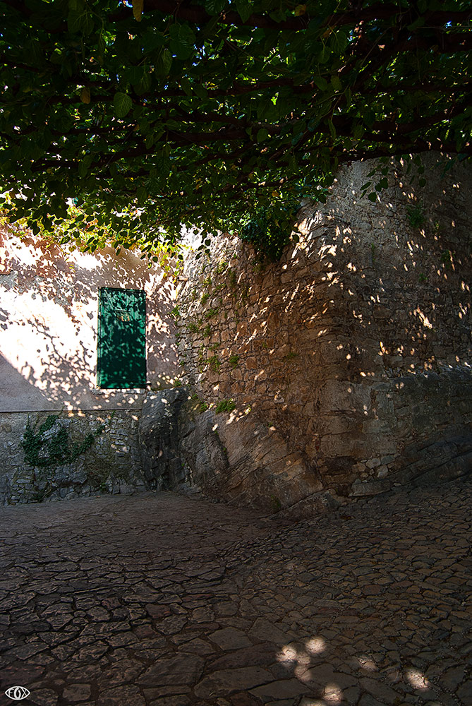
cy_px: 353
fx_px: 530
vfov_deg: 67.3
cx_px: 236
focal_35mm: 27
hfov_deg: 48.0
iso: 200
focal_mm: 18
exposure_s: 1/160
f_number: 5.6
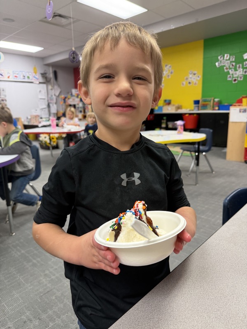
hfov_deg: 56.8
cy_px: 164
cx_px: 124
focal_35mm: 24
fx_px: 228
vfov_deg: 71.6
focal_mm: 6.76
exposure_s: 1/60
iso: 160
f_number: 1.78
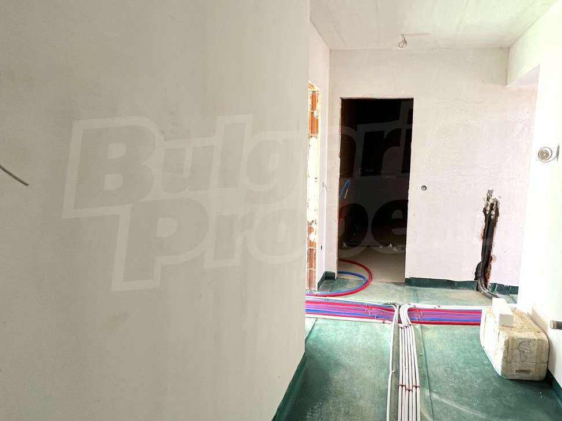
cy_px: 195
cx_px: 350
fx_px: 325
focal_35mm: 20
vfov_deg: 65.9
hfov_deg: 80.3
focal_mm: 1.57
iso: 250
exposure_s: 1/121
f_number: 1.8
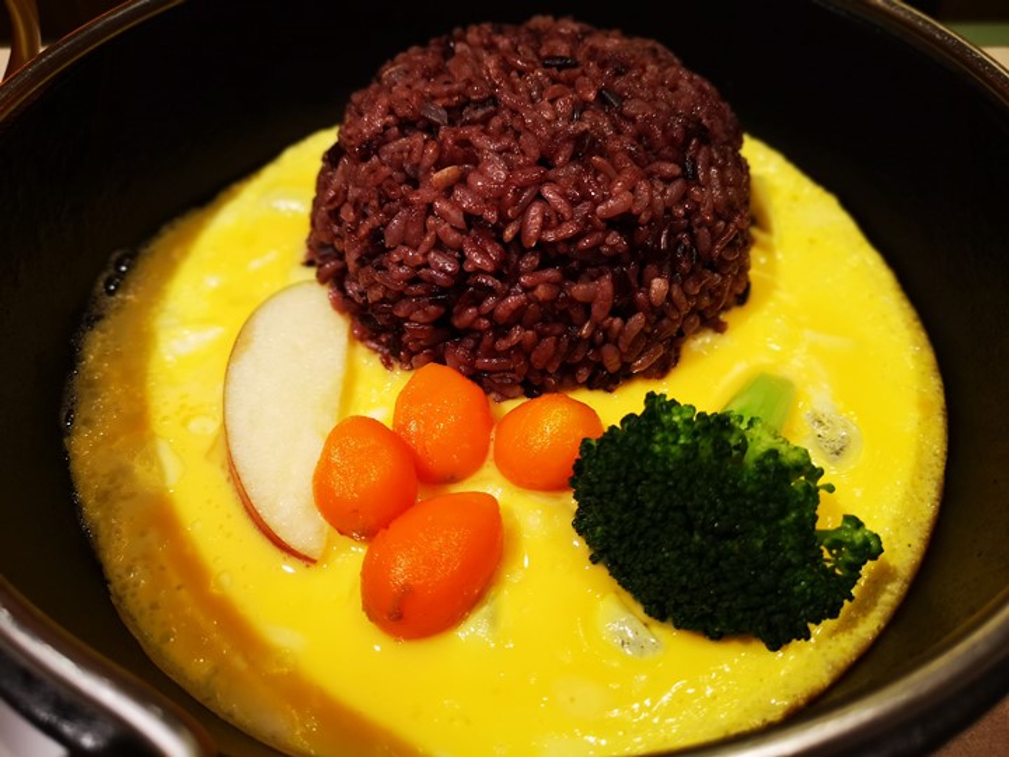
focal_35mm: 27
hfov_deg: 65.3
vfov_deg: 51.4
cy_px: 378
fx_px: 787
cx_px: 504
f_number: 4
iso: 160
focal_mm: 3.95
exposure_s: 1/40
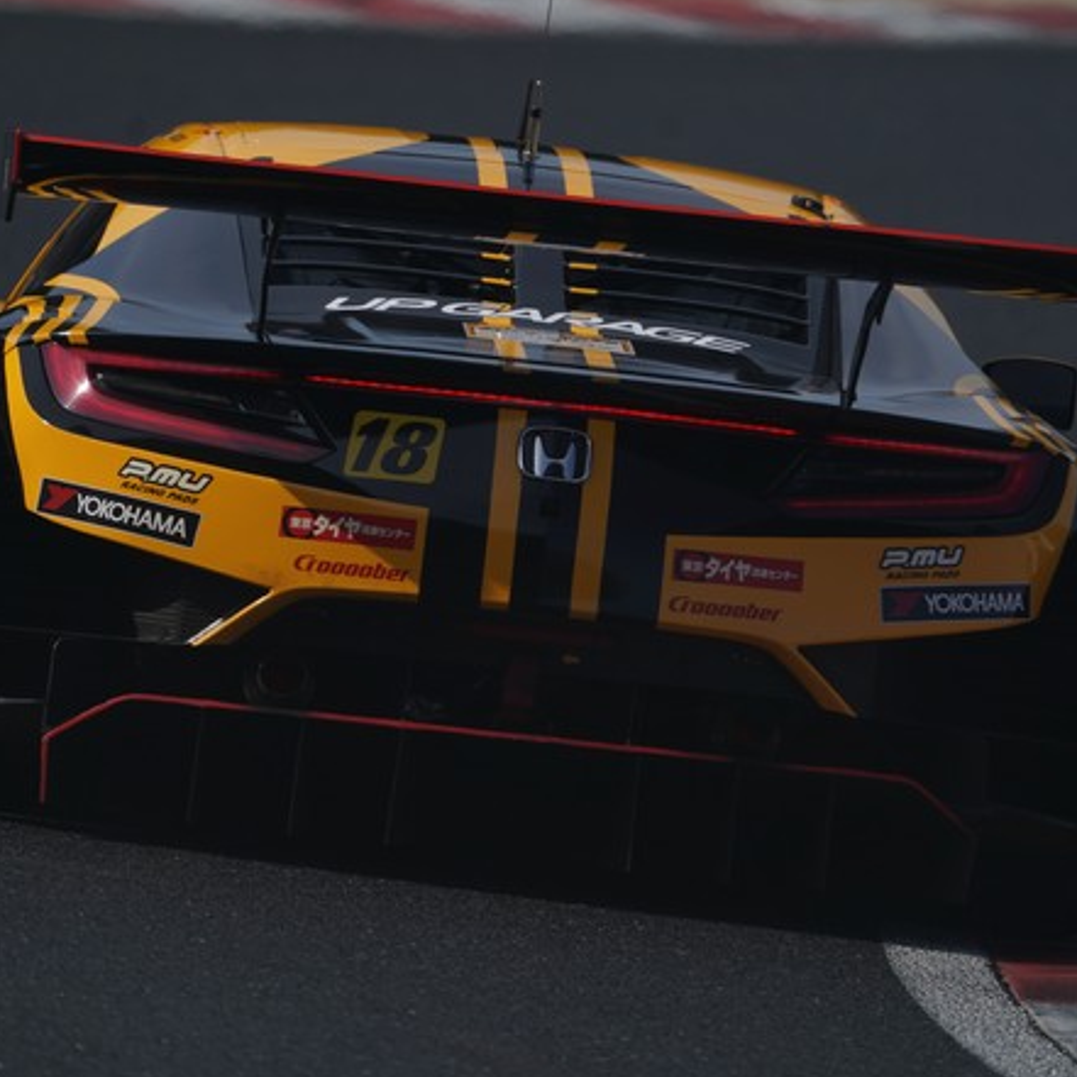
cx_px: 591
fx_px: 27315
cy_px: 508
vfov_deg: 2.3
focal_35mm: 776
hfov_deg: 2.3
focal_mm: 559
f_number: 6.3
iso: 100
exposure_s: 1/1000
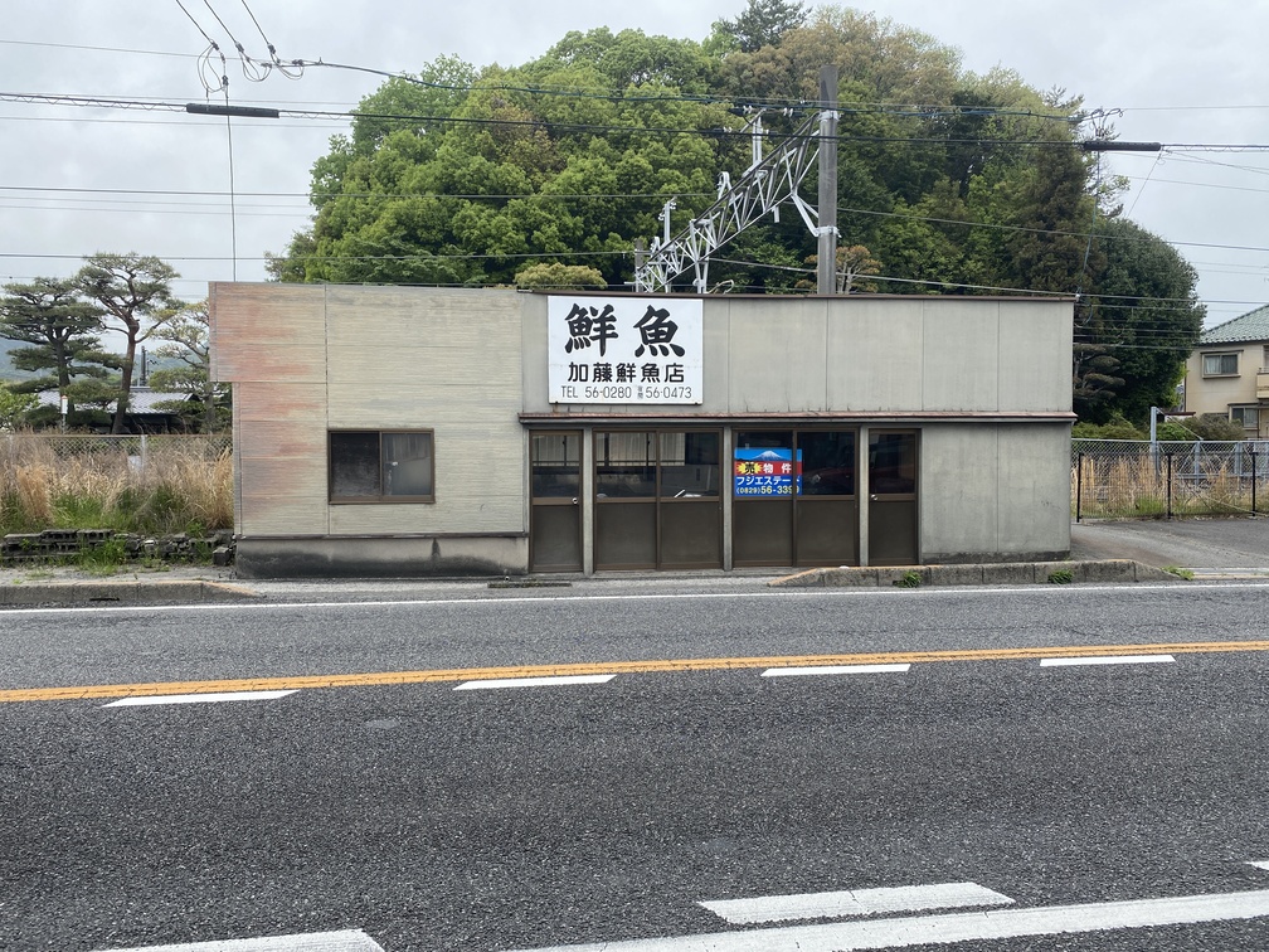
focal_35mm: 26
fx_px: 953
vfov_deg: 53.1
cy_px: 476
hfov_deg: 67.3
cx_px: 634
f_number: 1.8
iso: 32
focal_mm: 4.25
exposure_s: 1/839
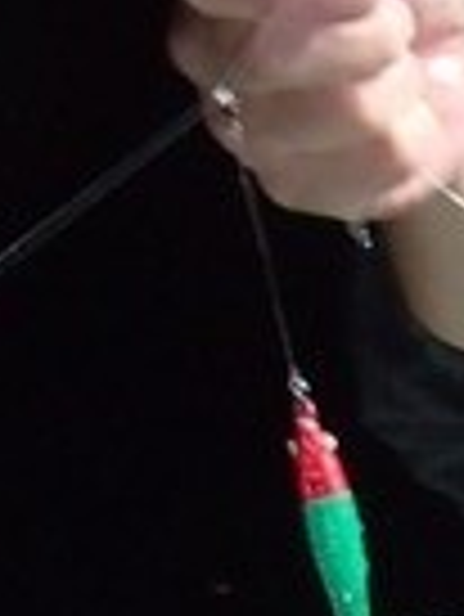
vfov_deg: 19.4
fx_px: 1749
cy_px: 634
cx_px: 739
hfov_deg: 14.0
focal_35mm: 98
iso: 400
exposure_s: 1/30
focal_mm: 5
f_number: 3.9
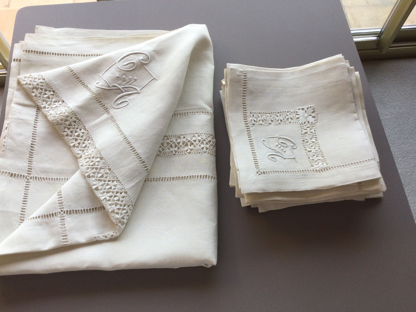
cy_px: 156
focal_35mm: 31
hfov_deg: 58.4
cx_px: 208
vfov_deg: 45.4
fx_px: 373
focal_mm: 3.3
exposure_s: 1/100
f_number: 2.4
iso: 40
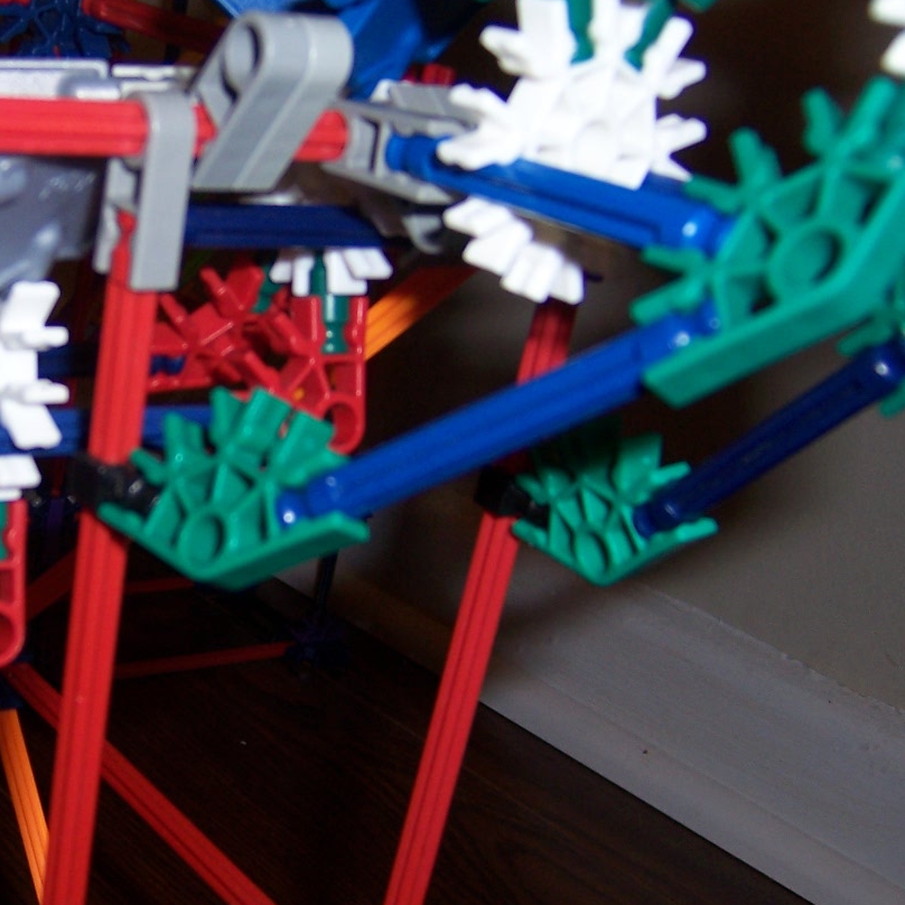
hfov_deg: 29.0
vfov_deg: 30.6
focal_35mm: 56
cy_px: 479
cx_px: 40
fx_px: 1656
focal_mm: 5.5
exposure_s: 1/60
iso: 80
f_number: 2.8
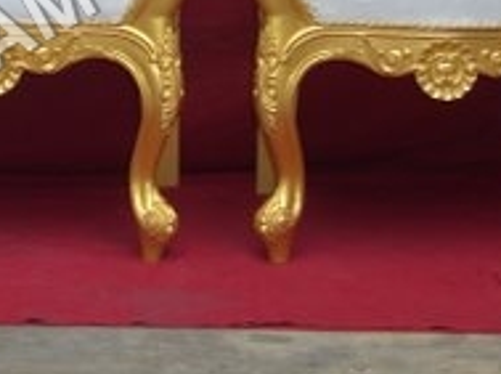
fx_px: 2022
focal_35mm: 140
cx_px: 159
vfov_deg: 10.4
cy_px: -61
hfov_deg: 14.1
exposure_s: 1/125
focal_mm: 9
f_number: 3.3
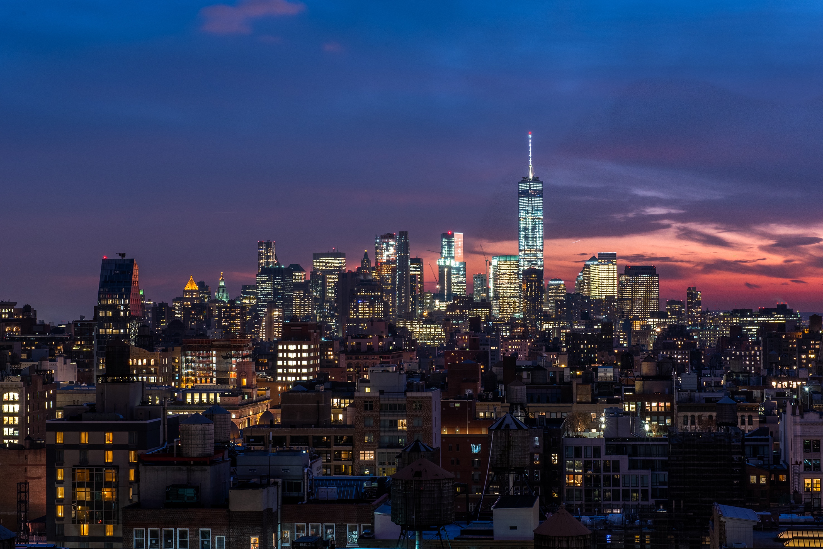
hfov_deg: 28.8
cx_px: 412
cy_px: 274
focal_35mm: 70
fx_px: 1601
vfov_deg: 19.5
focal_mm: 70
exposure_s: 4
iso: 400
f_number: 16
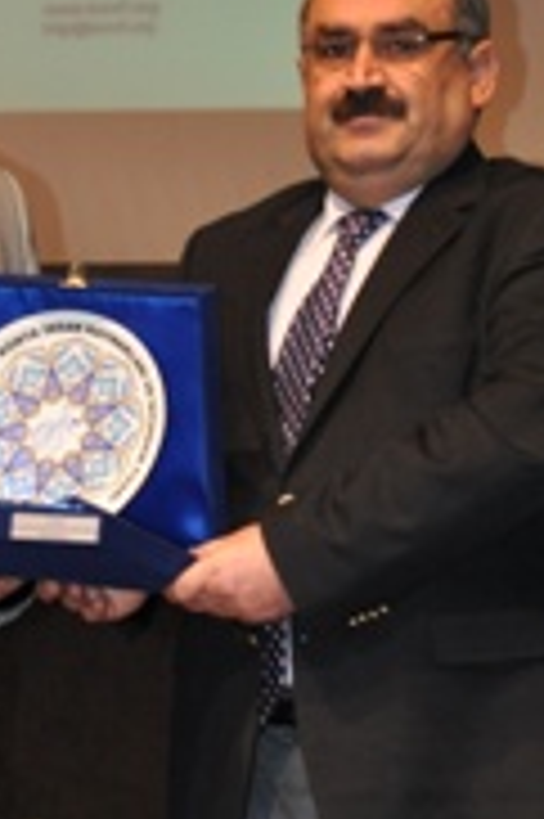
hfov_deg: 9.2
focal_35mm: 148
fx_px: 3361
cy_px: 531
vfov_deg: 13.9
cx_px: 135
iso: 800
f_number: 5.3
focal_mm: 40
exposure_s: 1/60
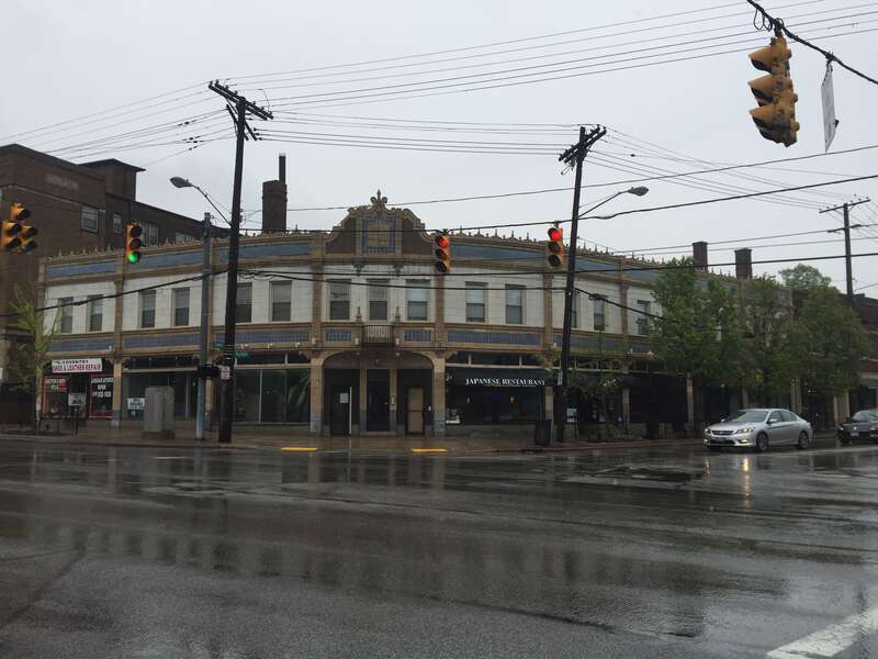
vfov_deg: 48.2
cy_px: 330
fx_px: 736
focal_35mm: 29
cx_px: 439
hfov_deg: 61.7
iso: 32
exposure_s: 1/1464
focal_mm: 4.15
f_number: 2.2
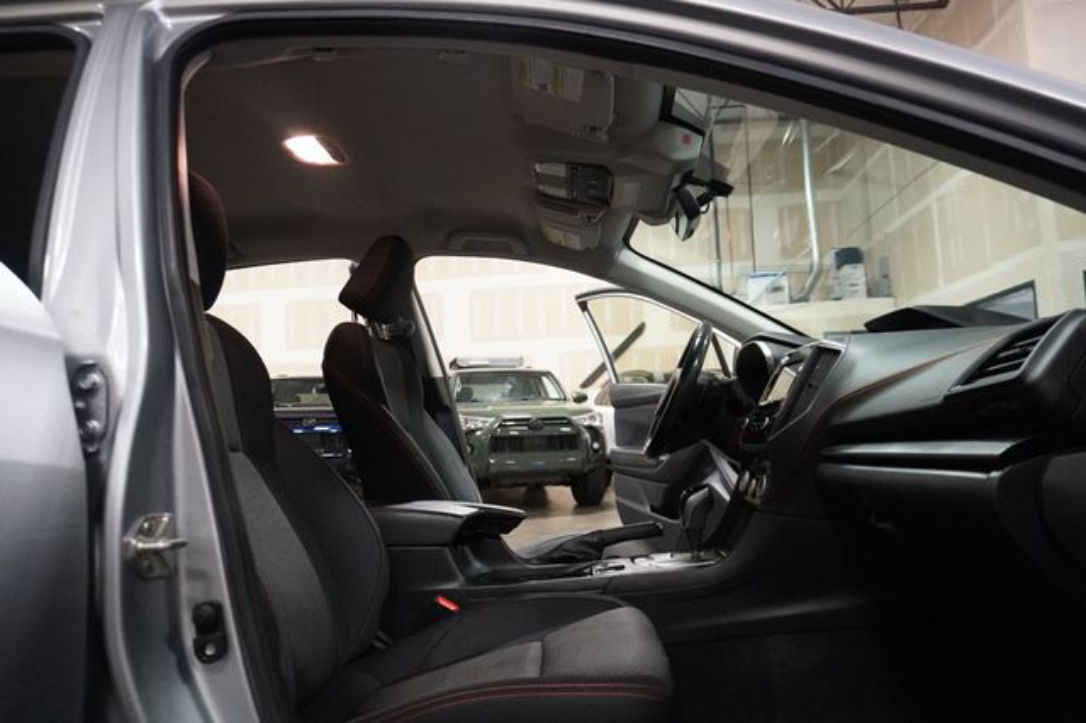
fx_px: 724
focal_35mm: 24
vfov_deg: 53.1
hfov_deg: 73.8
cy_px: 362
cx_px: 543
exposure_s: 1/160
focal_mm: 16
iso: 5000
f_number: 3.5
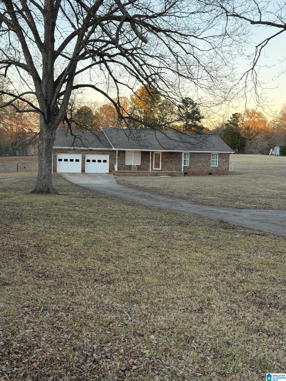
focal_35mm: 48
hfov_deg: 30.3
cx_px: 143
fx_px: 529
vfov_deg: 39.7
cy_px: 190
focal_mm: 6.76
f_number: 1.78
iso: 64
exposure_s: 1/175
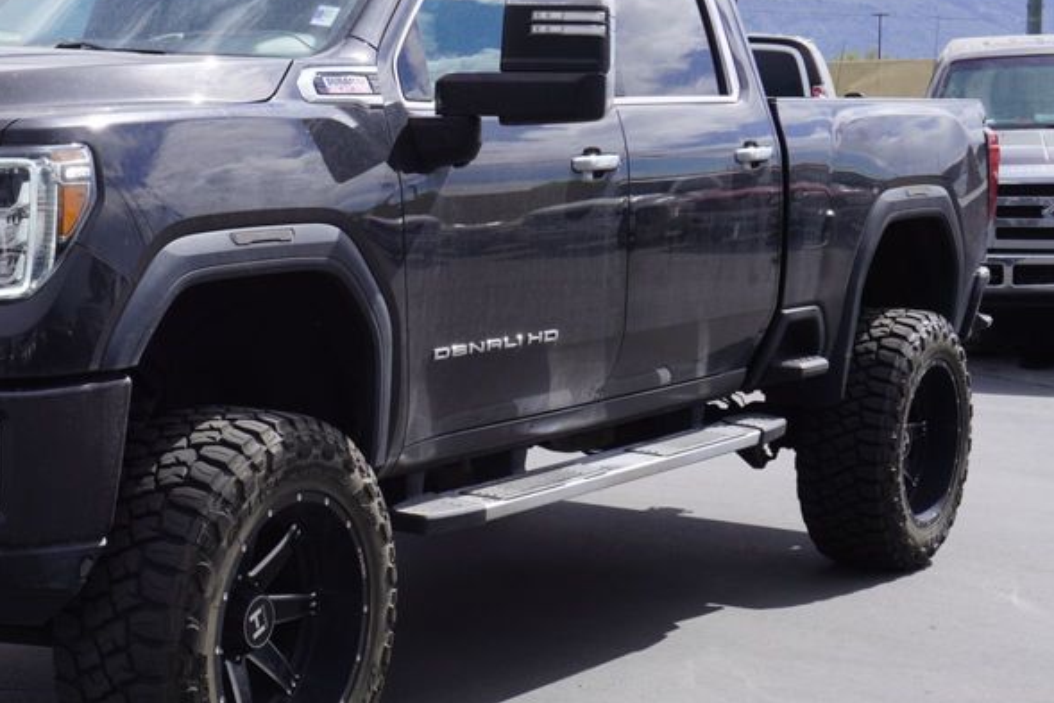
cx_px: 195
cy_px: 356
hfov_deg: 24.6
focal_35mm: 81
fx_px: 2368
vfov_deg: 16.9
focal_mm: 31
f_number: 11
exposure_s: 1/125
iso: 100
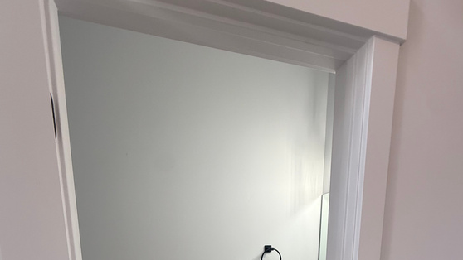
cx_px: 232
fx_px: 258
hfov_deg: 83.8
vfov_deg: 41.7
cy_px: 291
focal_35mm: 21
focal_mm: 2.22
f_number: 2.2
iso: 64
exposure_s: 1/120
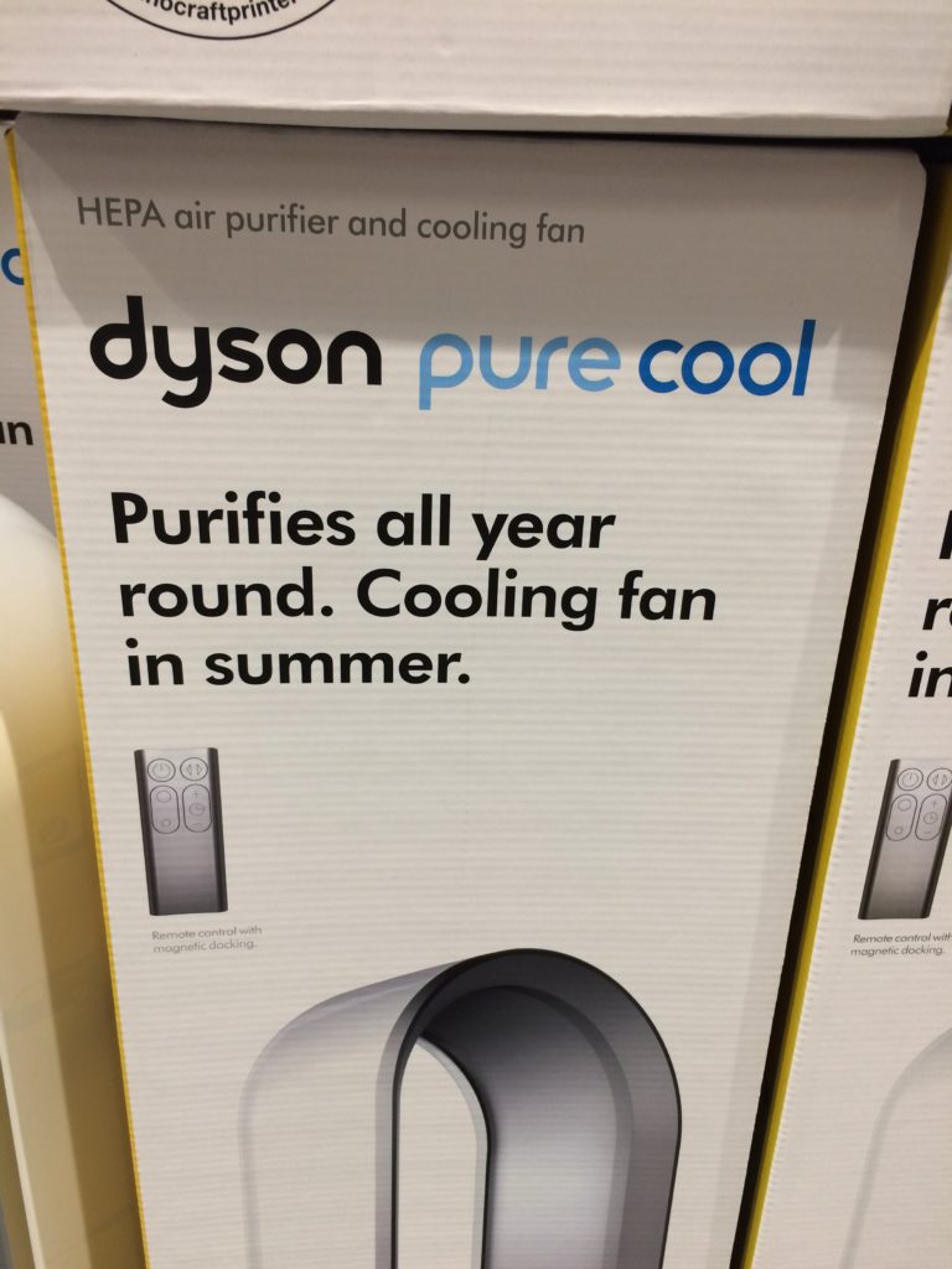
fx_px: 1063
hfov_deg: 48.2
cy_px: 634
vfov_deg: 61.7
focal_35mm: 29
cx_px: 476
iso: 80
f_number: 2.2
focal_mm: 4.15
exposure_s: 1/30
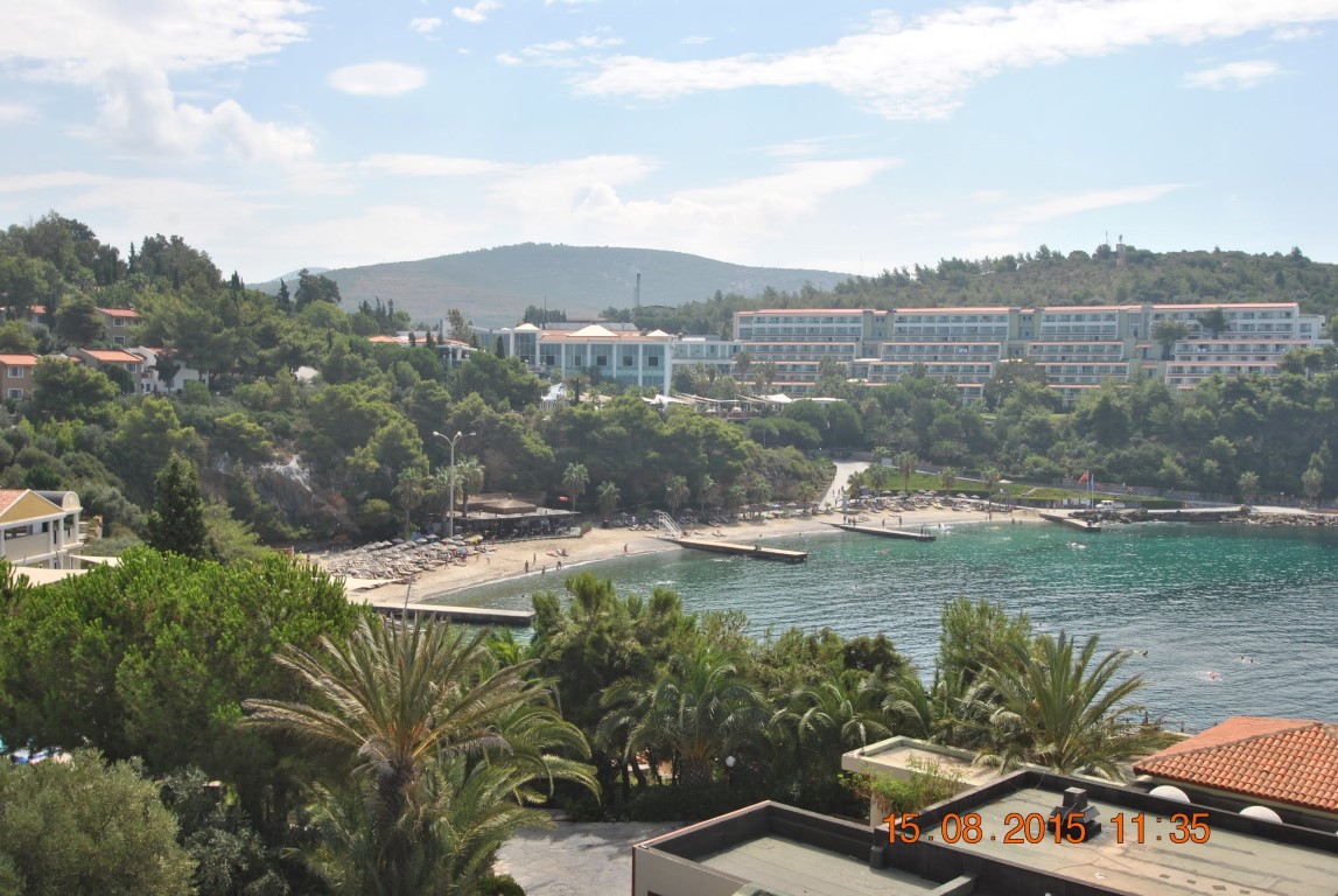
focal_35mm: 36
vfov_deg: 37.0
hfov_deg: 53.1
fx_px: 1340
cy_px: 448
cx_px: 669
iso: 100
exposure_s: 1/200
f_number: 9
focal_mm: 24
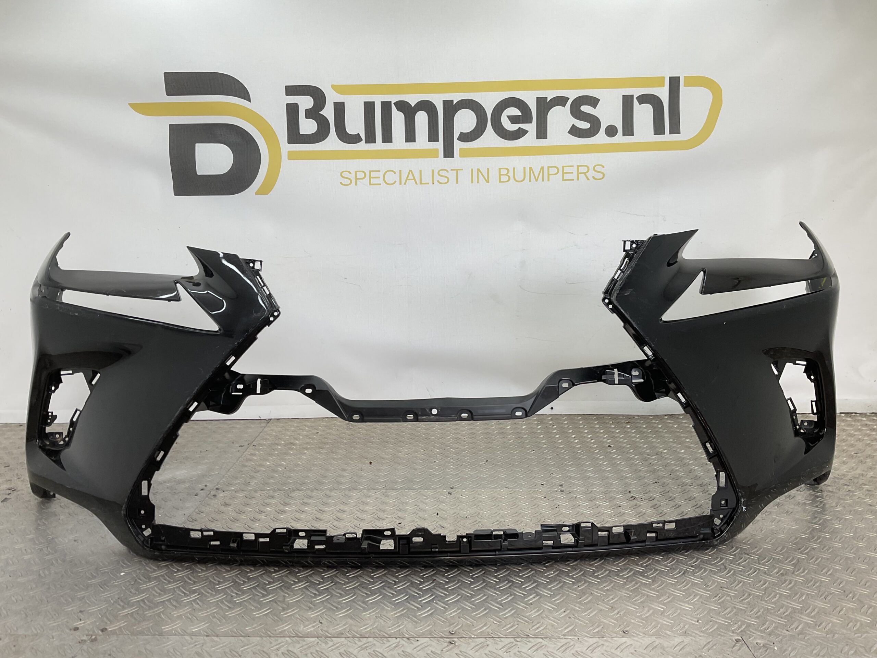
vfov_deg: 48.2
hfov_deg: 61.7
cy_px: 329
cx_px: 438
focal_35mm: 29
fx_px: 735
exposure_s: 1/165
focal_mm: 3
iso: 16
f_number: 1.8
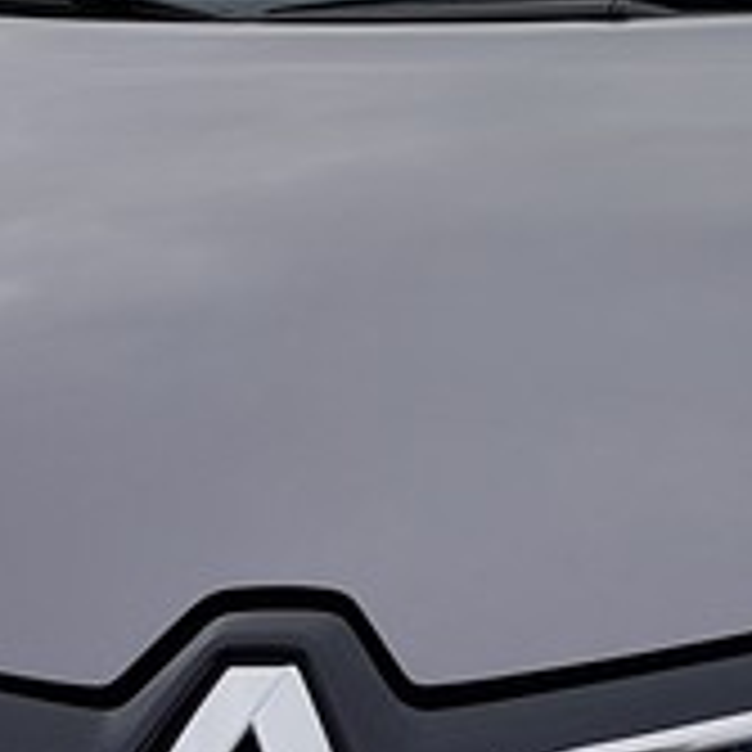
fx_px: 2704
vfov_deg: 15.5
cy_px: -32
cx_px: 775
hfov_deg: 15.5
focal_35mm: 110
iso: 40
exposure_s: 1/1800
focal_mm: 4.2
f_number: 1.7
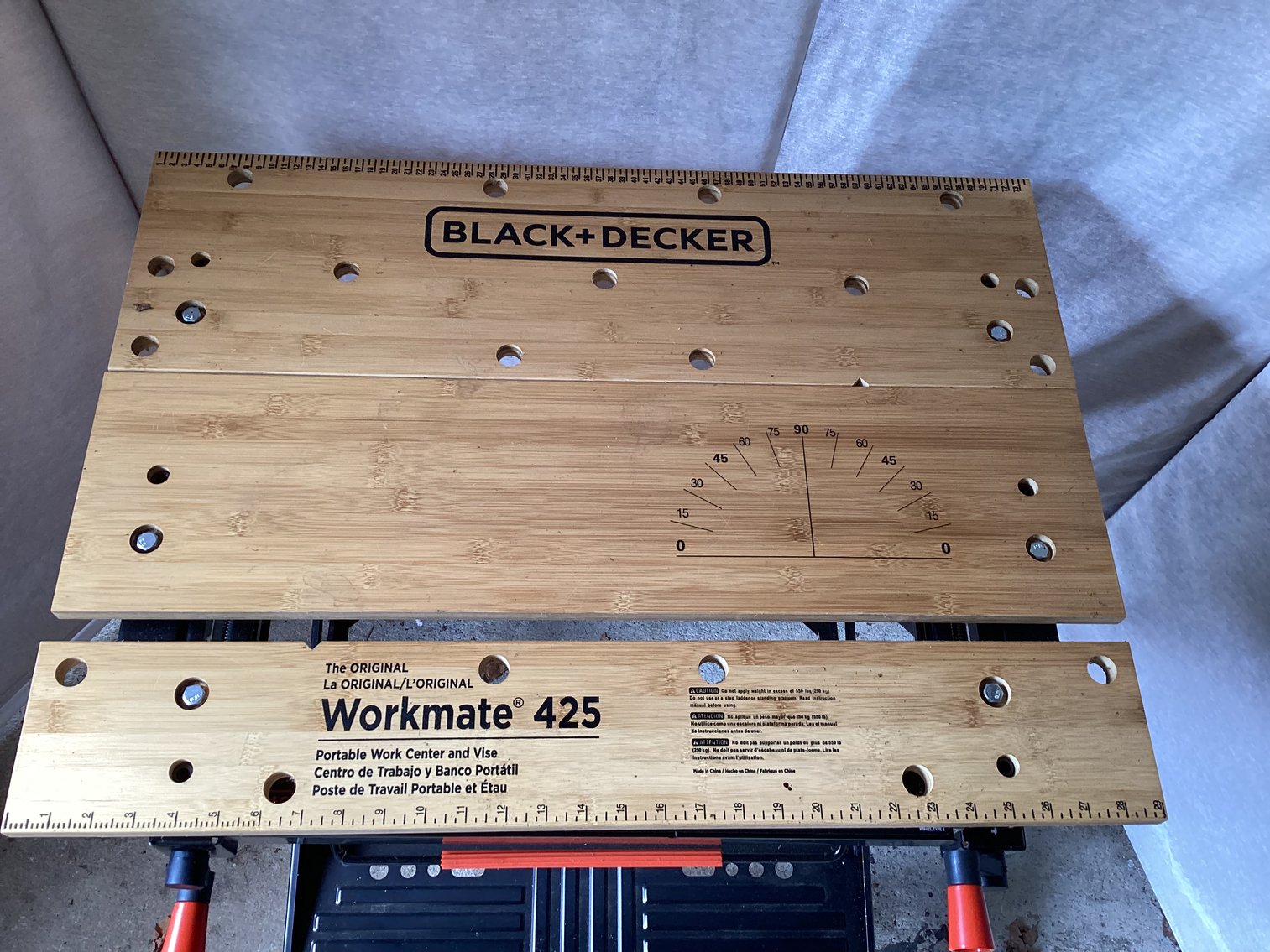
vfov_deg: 45.4
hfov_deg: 58.3
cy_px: 476
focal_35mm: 31
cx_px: 635
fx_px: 1137
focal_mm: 3.3
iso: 64
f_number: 2.4
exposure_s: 1/120
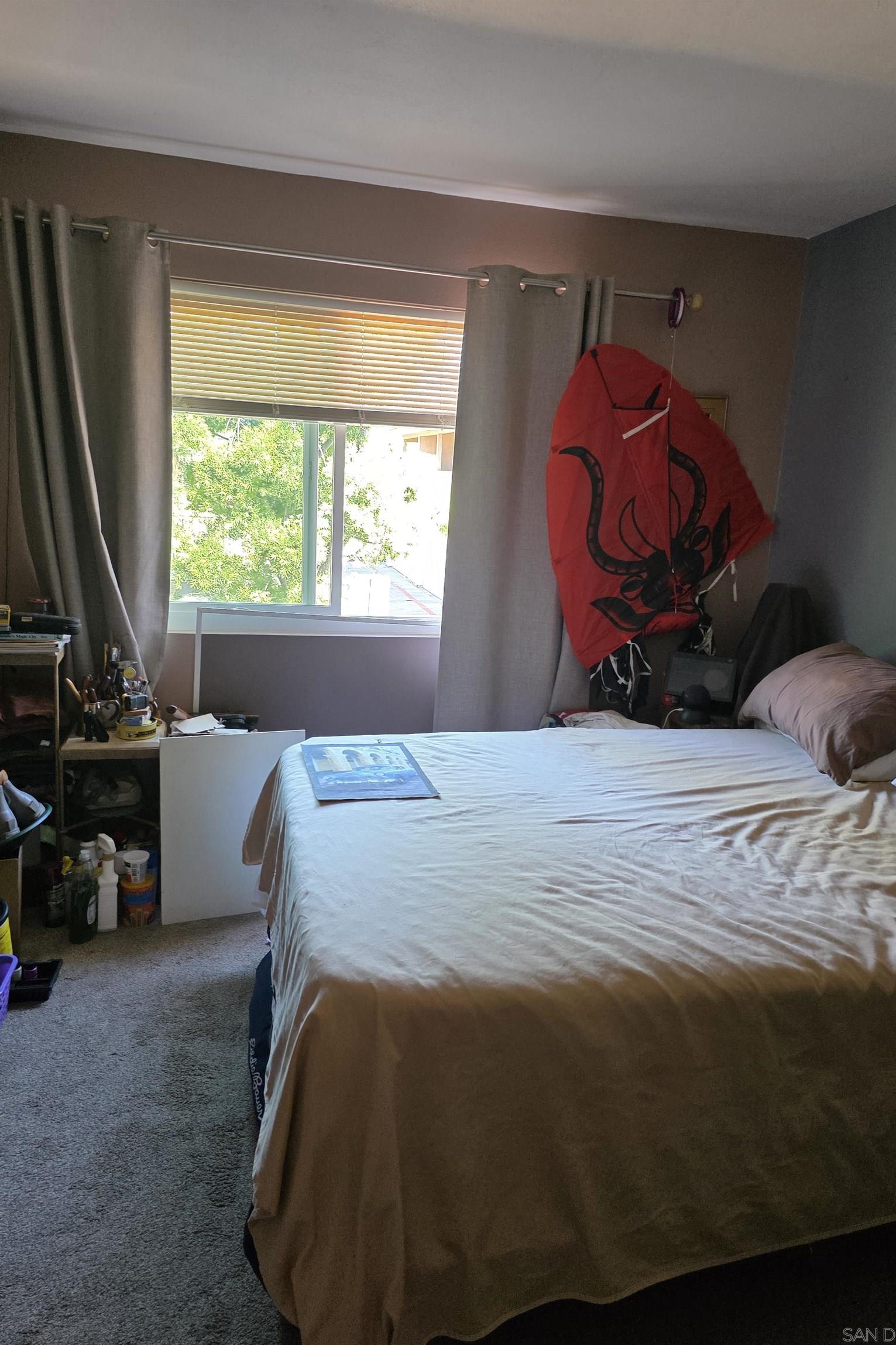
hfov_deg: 53.1
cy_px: 672
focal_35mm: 24
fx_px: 896
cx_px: 478
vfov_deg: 73.7
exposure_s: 1/120
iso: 320
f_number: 1.7
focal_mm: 6.3
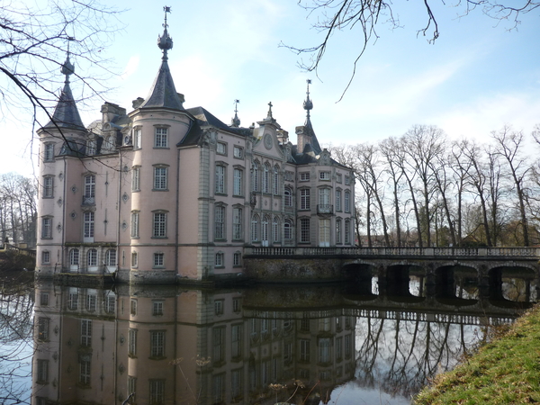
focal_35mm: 33
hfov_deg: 55.4
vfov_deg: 42.9
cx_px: 270
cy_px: 202
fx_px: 515
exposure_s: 1/640
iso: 100
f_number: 2.8
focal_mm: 5.5
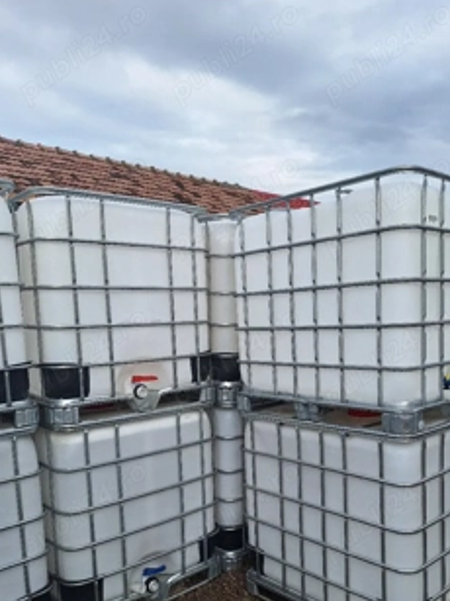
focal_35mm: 30
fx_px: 520
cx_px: 274
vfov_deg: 59.1
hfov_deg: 46.5
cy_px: 382
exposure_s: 1/833
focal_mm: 5.54
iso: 40
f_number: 1.8
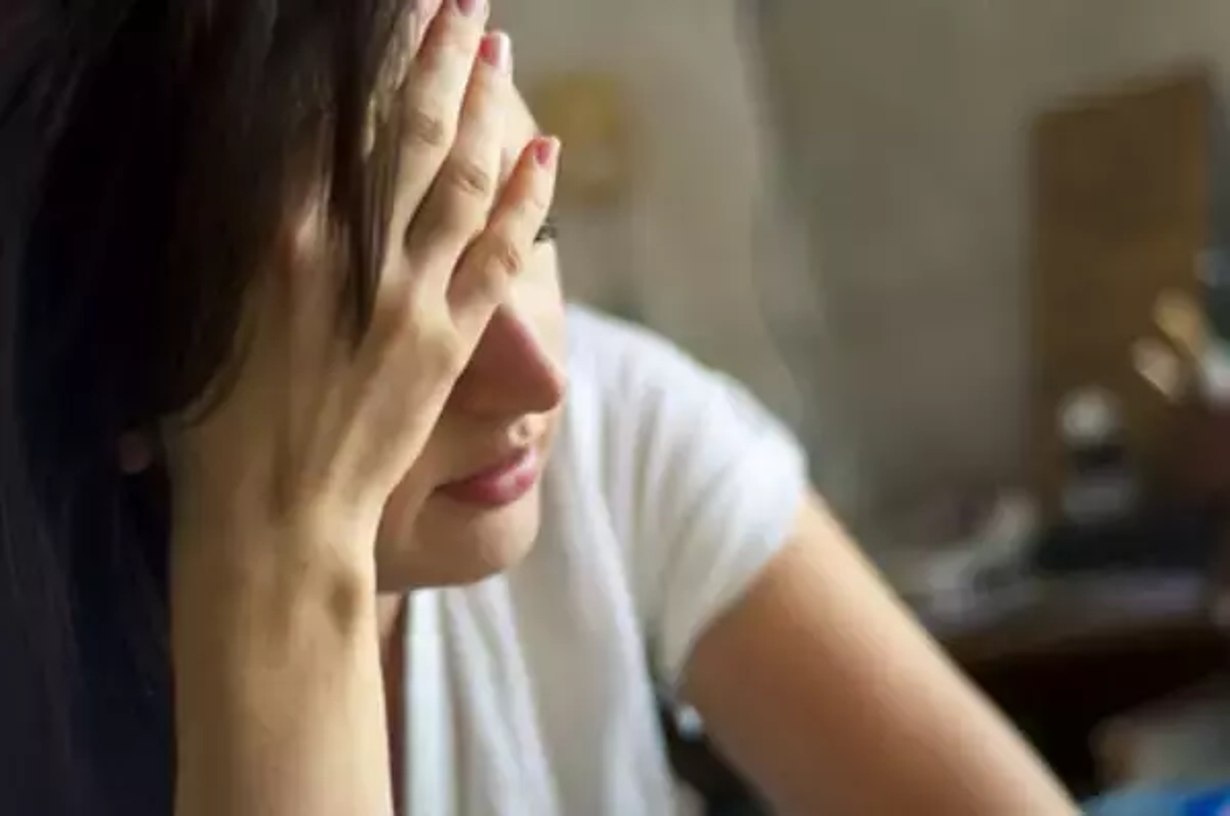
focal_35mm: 75
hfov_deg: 27.0
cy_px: 408
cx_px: 615
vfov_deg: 18.1
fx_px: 2558
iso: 400
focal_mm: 50
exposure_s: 1/200
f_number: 1.8
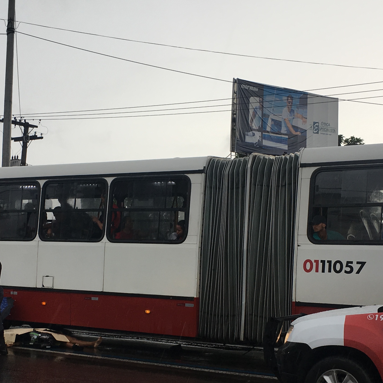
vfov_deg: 27.9
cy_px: 265
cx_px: 146
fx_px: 764
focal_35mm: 61
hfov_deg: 28.1
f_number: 2.2
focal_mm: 4.15
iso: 25
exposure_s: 1/209
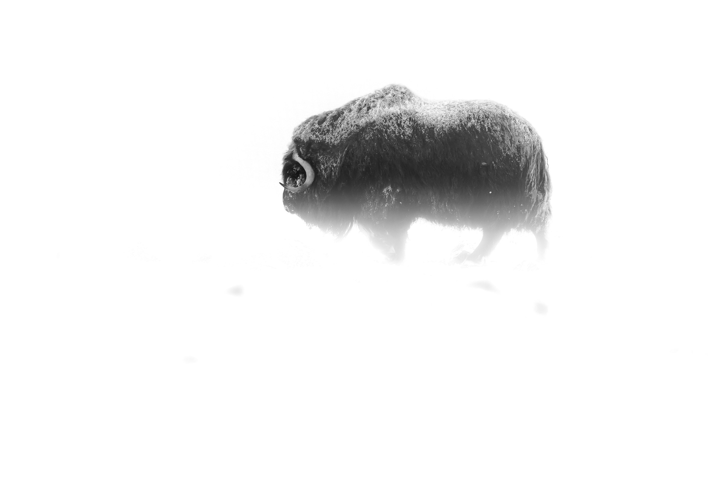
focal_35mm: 400
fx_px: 8023
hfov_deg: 5.2
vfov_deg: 3.4
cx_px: 361
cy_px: 241
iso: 1600
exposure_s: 1/500
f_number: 5.6
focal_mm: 400
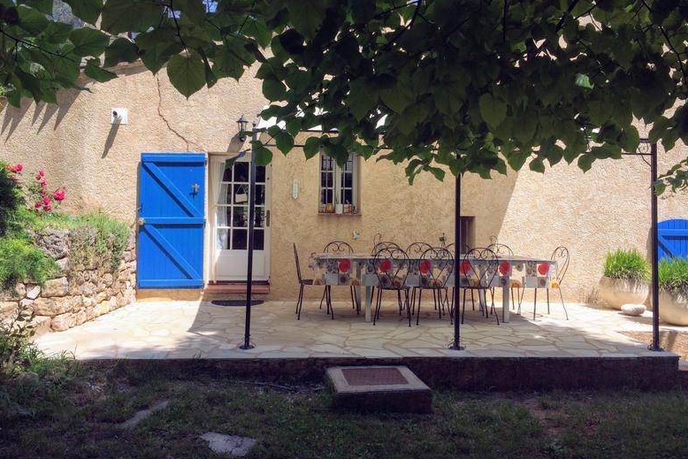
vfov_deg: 42.2
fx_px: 593
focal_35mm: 31
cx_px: 336
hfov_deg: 60.3
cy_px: 197
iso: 32
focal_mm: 4.15
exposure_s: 1/1580
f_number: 2.2
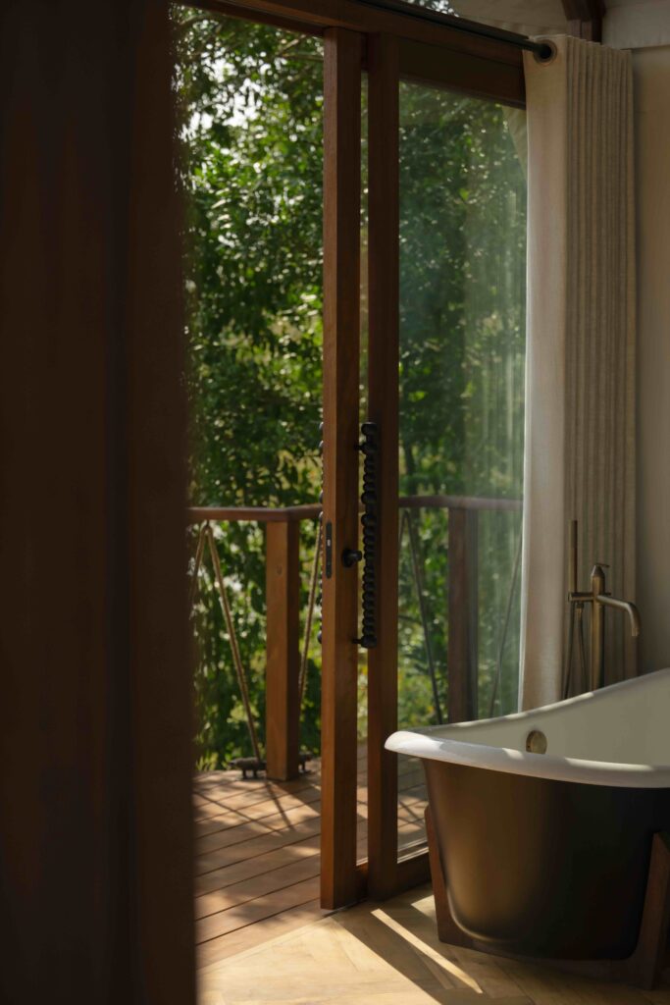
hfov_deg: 19.5
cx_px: 335
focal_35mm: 70
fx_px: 1953
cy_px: 502
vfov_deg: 28.8
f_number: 3.5
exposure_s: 1/2500
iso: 200
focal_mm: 70
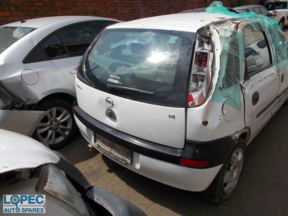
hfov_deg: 67.3
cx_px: 144
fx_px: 216
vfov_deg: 53.1
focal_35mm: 26
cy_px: 108
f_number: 8
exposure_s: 1/250
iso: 80
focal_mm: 4.6
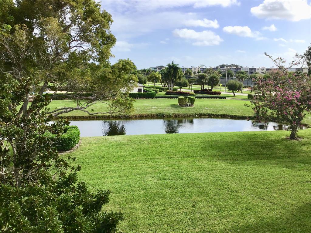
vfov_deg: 45.4
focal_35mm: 31
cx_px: 156
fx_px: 279
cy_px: 116
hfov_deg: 58.4
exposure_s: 1/1314
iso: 25
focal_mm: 3.3
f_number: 2.4
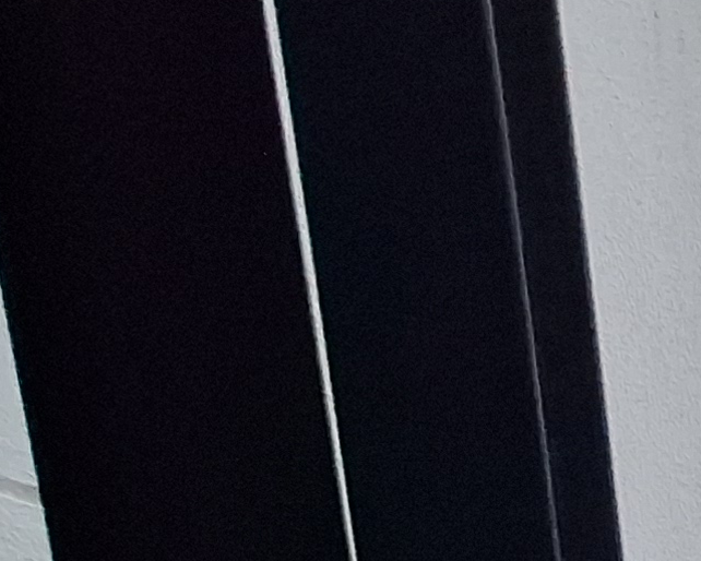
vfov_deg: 13.3
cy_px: 1412
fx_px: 1640
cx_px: 1687
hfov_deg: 14.8
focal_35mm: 79
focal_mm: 1.74
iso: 40
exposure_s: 1/1031
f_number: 2.2
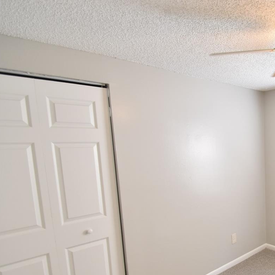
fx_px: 234
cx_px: 254
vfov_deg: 60.0
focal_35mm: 26
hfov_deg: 52.6
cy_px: 175
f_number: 3.5
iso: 800
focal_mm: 10
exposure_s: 1/90
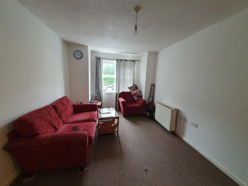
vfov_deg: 89.9
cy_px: 93
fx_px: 93
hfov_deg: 106.2
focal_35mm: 13
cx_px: 124
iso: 200
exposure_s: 1/50
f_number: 2.2
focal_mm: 1.8
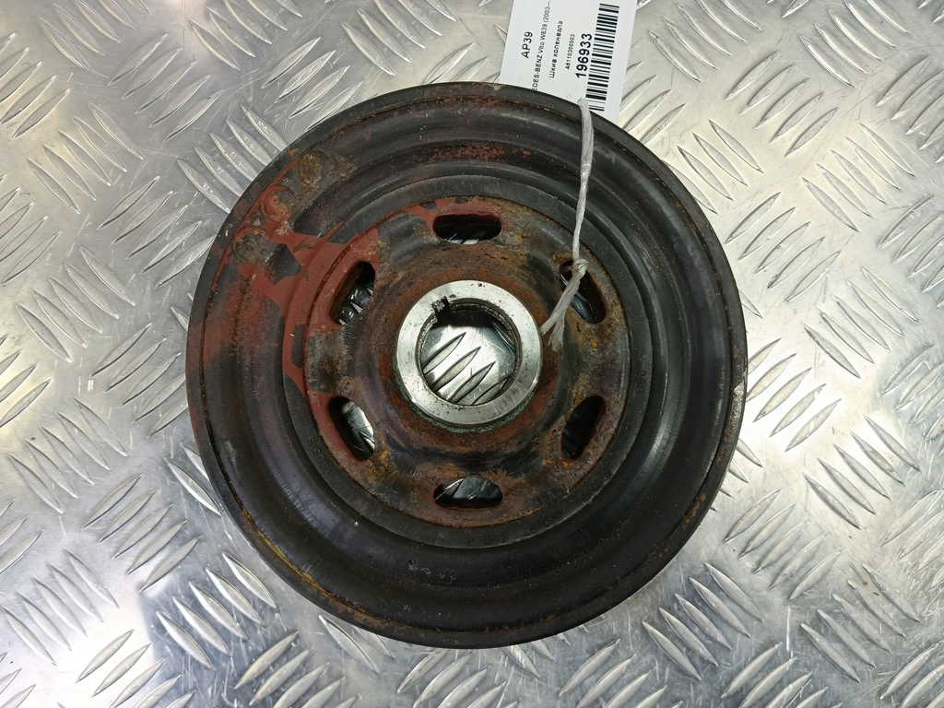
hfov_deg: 73.9
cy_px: 354
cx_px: 472
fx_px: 627
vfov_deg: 58.9
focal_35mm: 23
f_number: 1.6
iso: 156
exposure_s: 1/50
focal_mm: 4.11
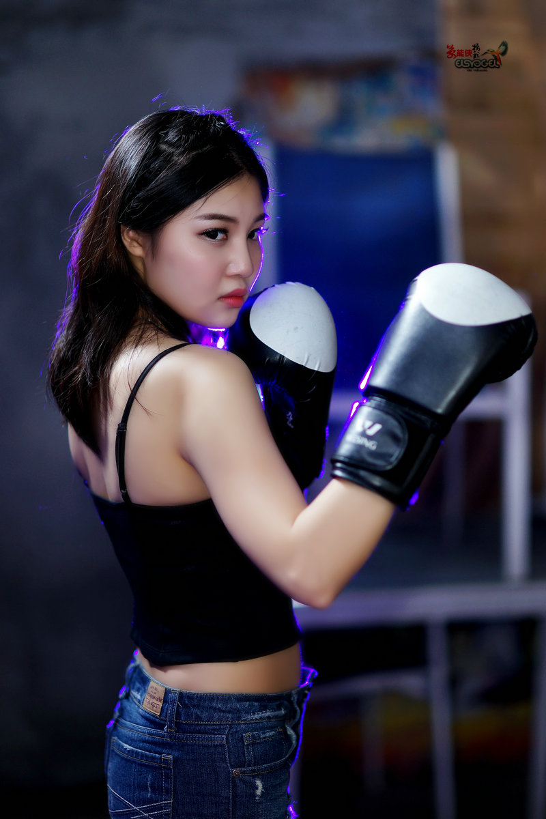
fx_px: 1934
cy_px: 410
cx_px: 273
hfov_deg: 16.1
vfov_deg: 23.9
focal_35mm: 85
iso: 400
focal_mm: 85
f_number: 1.4
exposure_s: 1/125
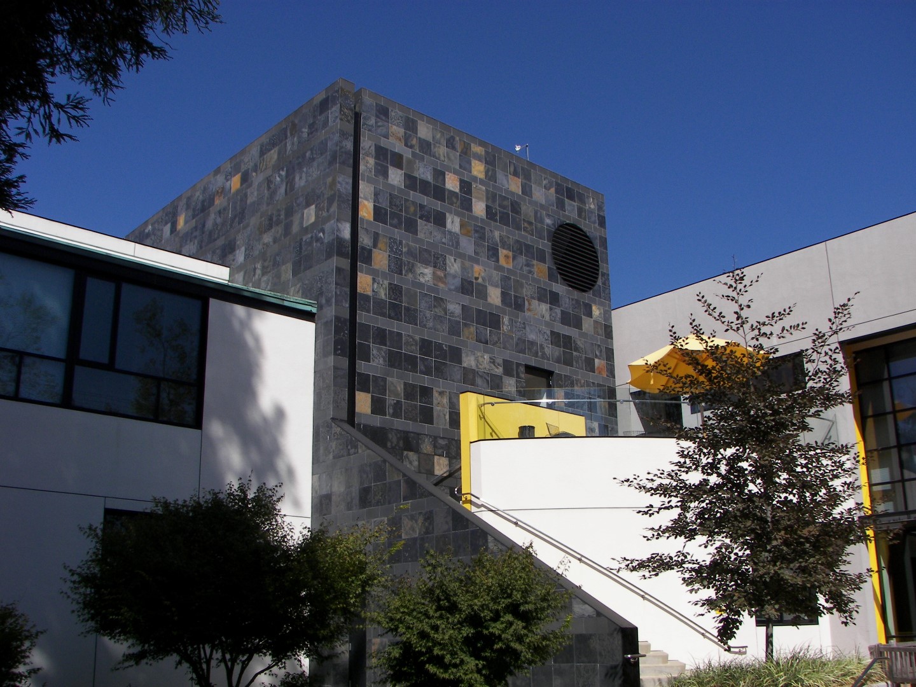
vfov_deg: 39.7
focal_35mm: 36
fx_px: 953
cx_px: 458
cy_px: 344
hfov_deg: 51.4
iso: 64
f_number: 5.6
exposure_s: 1/640
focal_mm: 6
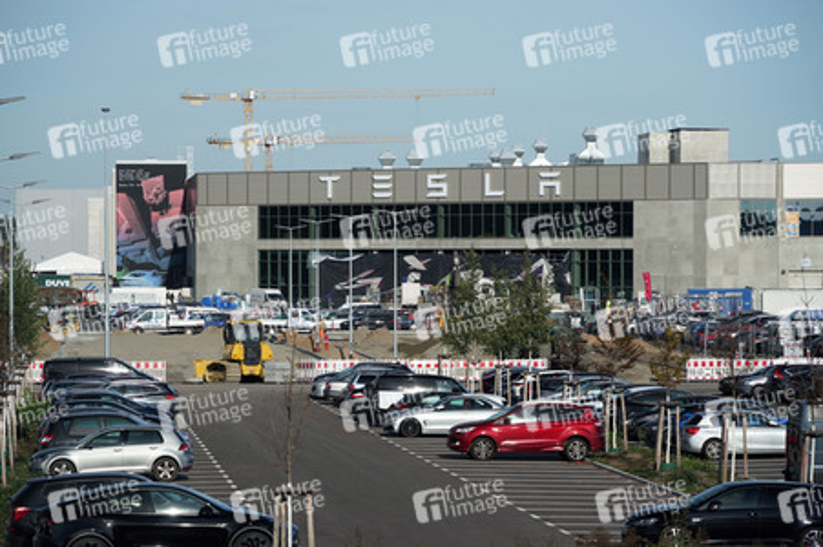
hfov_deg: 12.9
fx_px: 3632
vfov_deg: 8.6
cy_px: 274
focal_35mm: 159
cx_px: 412
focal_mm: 159
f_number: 7.1
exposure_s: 1/200
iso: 100
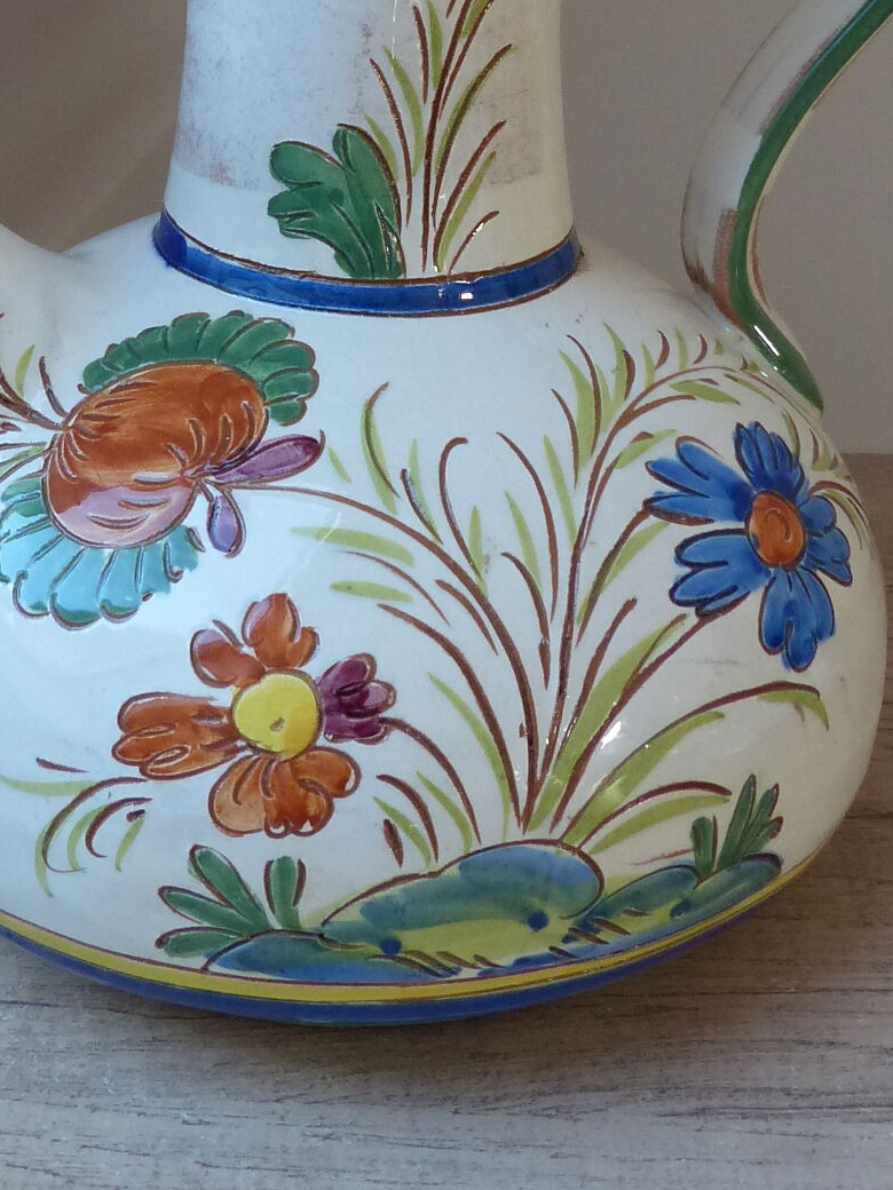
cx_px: 283
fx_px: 2201
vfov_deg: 29.5
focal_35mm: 64
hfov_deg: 22.8
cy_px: 216
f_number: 2.8
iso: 250
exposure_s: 1/60
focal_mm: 4.5
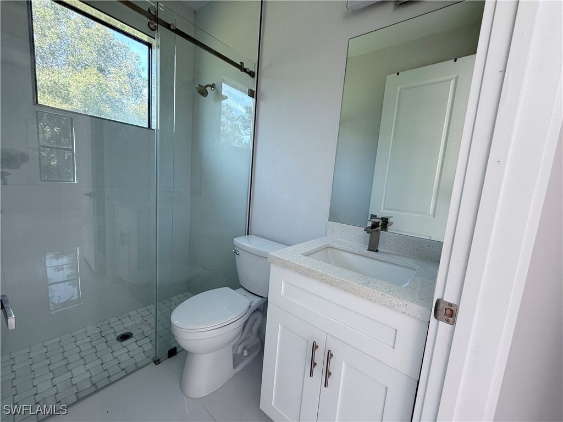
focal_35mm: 14
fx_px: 228
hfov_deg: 102.1
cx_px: 282
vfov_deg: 85.7
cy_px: 211
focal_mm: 2.22
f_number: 2.2
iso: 100
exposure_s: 1/99
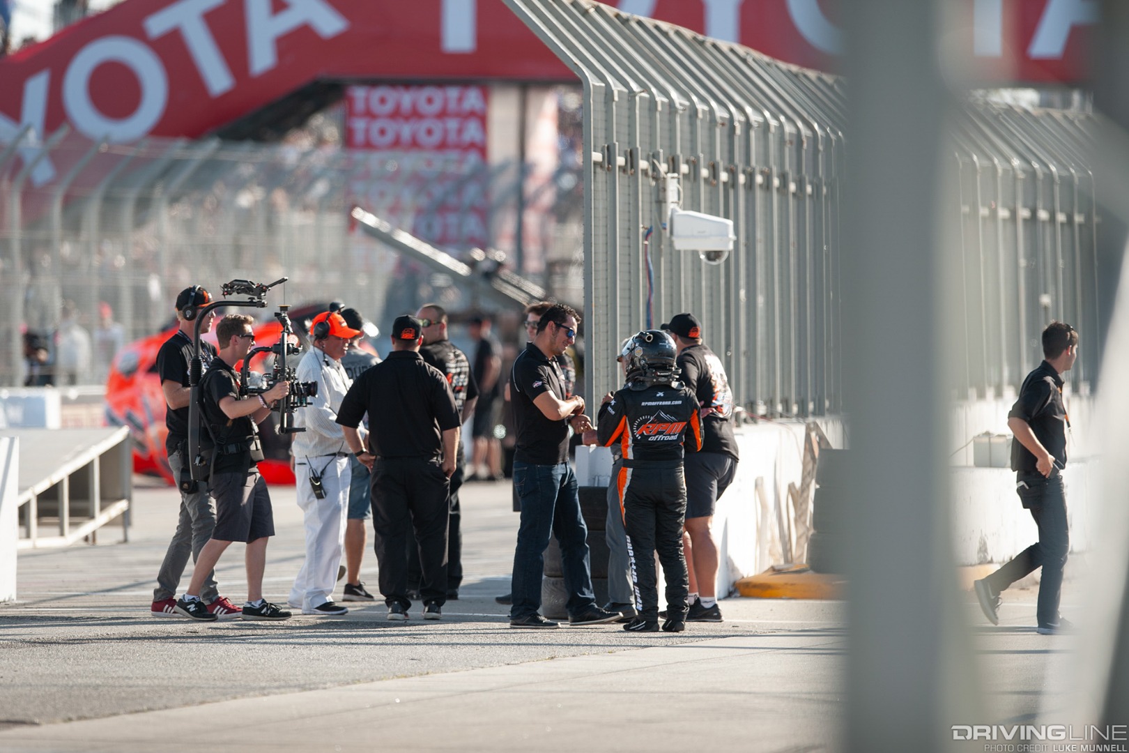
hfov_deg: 5.2
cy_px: 376
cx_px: 564
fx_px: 12543
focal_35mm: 400
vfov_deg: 3.4
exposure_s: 1/320
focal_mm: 400
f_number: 3.2
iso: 100
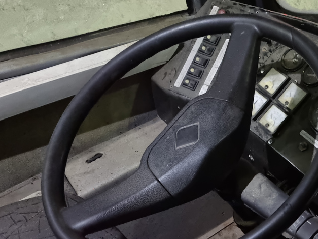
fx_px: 514
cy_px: 184
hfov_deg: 32.0
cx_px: 309
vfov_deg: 25.7
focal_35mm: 56
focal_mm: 5.9
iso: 1600
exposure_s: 1/13
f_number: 2
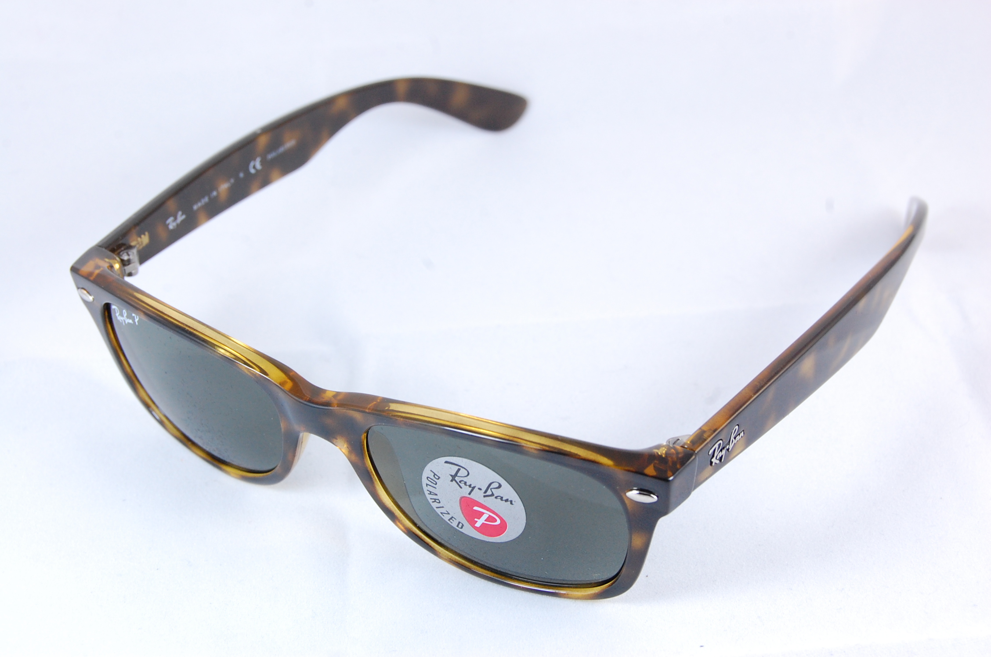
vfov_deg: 20.1
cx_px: 496
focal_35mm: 68
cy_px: 328
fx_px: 1855
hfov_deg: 29.9
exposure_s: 1/160
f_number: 10
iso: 800
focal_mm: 45
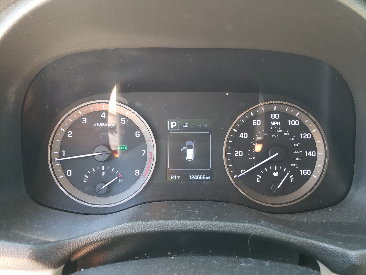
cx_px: 183
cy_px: 138
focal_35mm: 26
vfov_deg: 53.1
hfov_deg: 67.3
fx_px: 275
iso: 107
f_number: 1.5
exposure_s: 1/60.2
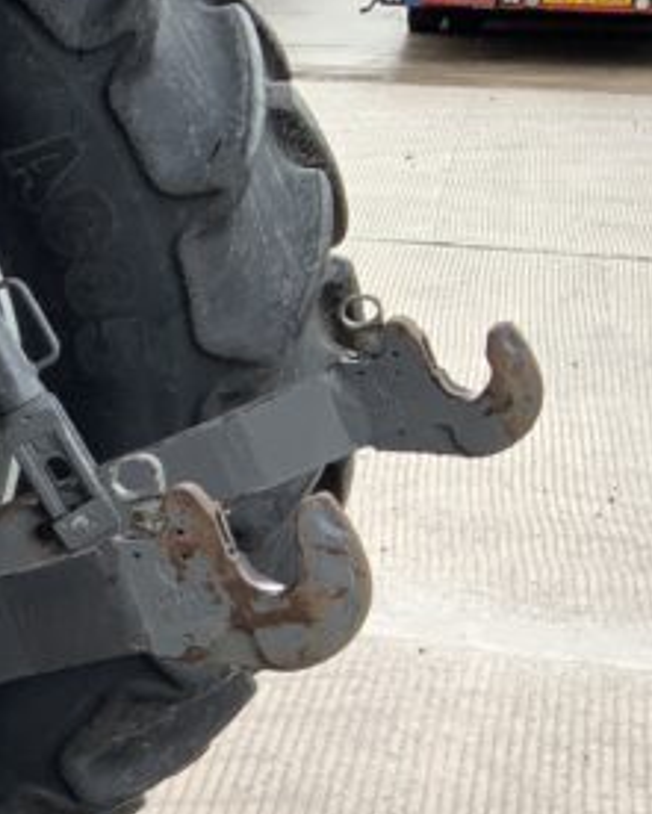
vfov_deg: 18.1
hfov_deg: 12.7
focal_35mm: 105
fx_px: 2531
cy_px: 652
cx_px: -690
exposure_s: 1/169
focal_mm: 3
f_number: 1.8
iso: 16
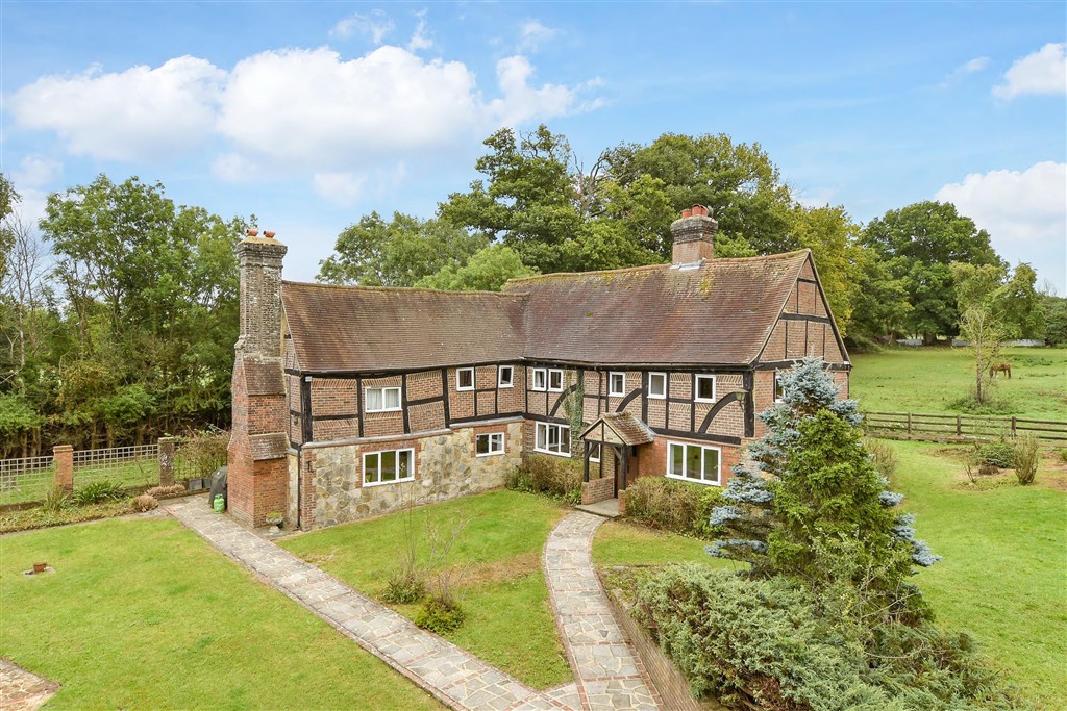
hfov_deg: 81.2
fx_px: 622
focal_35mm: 21
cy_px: 356
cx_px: 534
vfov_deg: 59.5
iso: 160
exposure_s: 1/25
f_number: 11
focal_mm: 14
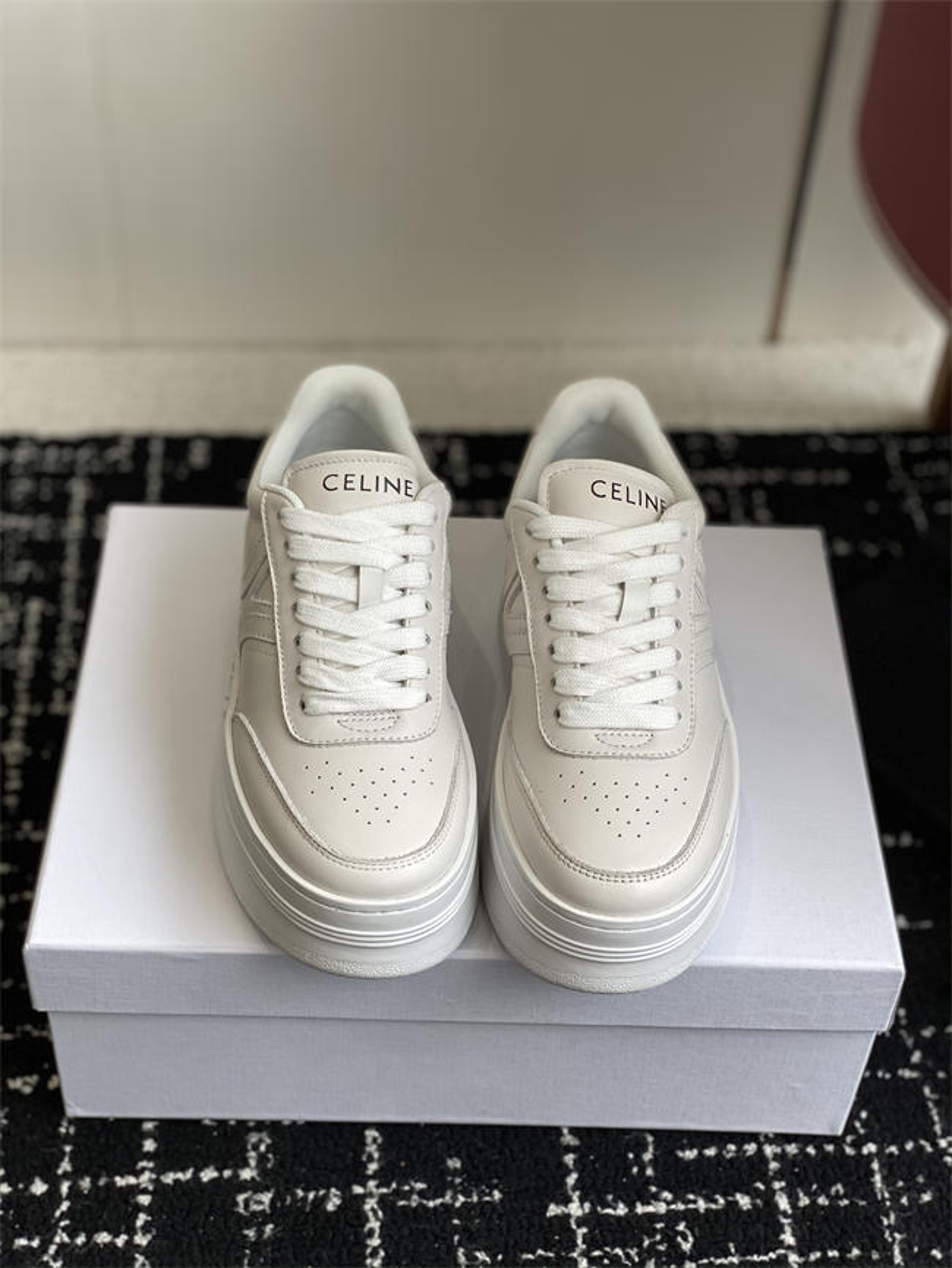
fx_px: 1906
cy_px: 634
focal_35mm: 52
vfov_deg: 36.8
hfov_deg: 28.0
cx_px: 476
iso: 20
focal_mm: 6
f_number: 2
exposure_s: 1/280
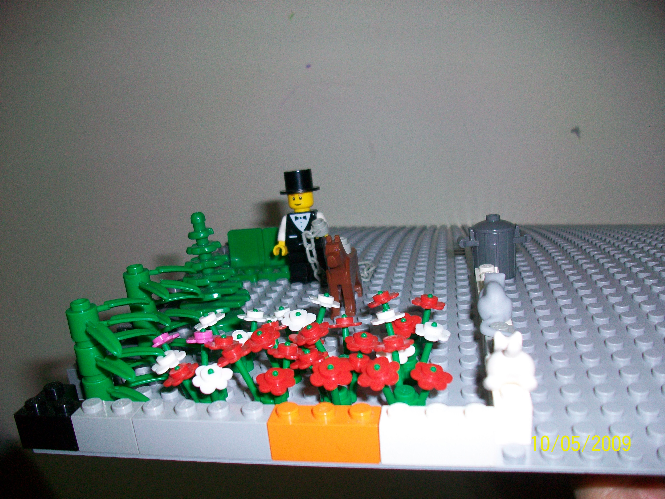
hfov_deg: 56.8
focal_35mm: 32
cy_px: 250
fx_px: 615
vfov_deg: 44.2
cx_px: 332
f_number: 2.8
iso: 120
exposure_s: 1/60
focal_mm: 5.7
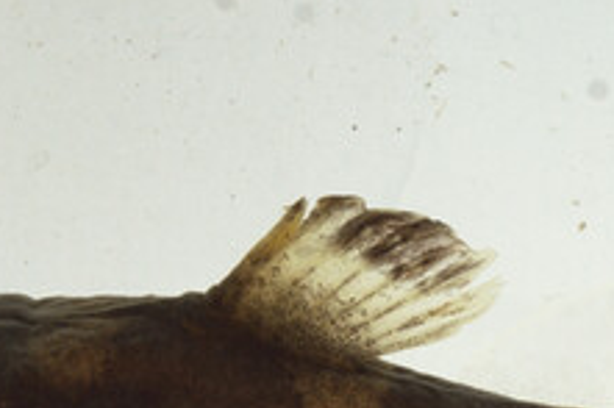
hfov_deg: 6.2
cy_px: 884
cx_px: 1206
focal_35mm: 326
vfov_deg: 4.1
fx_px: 5556
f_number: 10
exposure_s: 1/200
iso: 100
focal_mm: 60
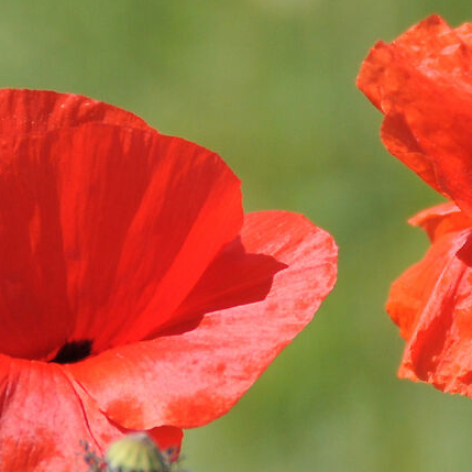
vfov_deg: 1.2
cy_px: -7
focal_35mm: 1423
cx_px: 47
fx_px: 21952
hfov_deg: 1.2
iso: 200
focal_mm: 200
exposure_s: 1/800
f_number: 5.6
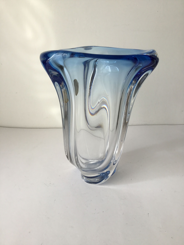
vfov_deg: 58.4
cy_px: 122
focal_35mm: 31
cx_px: 92
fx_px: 220
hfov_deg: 45.4
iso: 40
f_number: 2.4
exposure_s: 1/100
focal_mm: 3.3
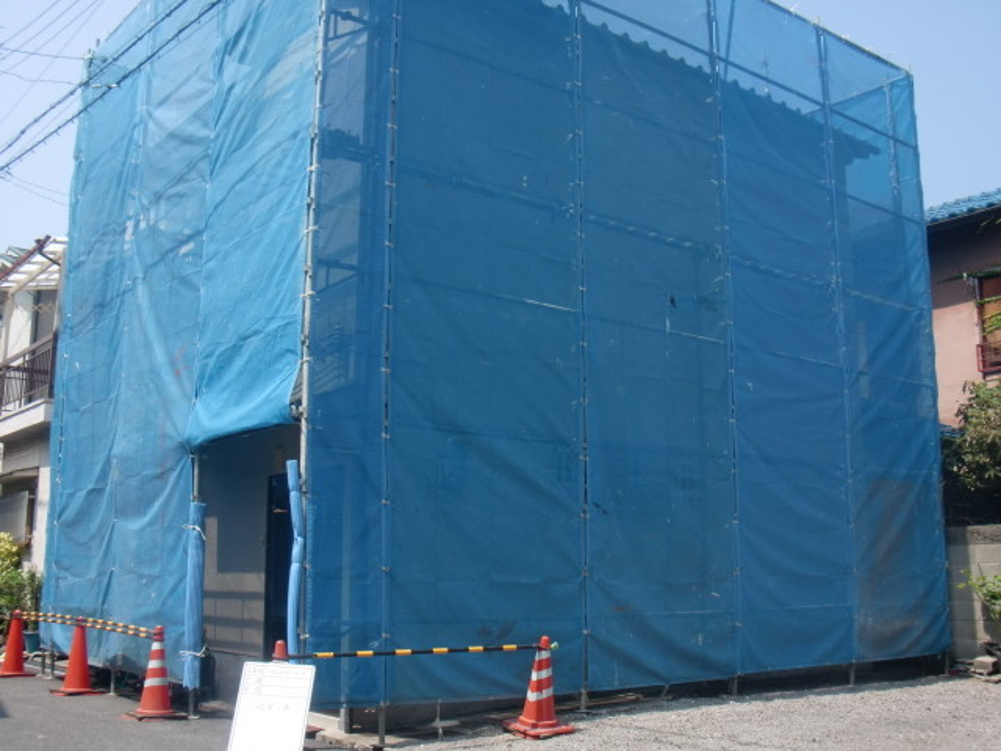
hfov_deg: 49.0
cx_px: 500
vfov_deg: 37.7
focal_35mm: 38
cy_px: 376
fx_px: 1099
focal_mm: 6.66
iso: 64
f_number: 3.9
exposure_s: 1/320
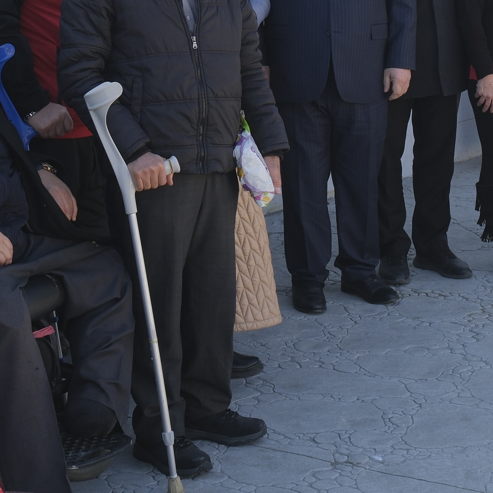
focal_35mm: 94
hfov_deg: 18.4
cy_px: 43
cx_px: 165
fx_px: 1515
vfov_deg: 18.2
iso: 400
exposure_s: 1/160
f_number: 9
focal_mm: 22.8
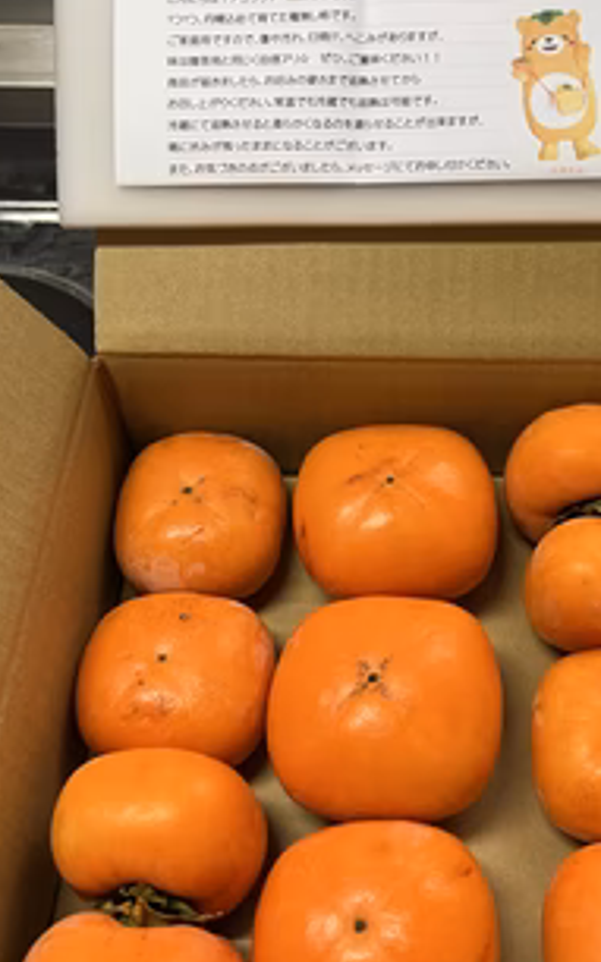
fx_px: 944
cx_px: 400
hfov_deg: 35.0
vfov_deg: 54.0
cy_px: 475
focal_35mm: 36
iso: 80
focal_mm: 5.7
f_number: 1.5
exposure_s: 1/60
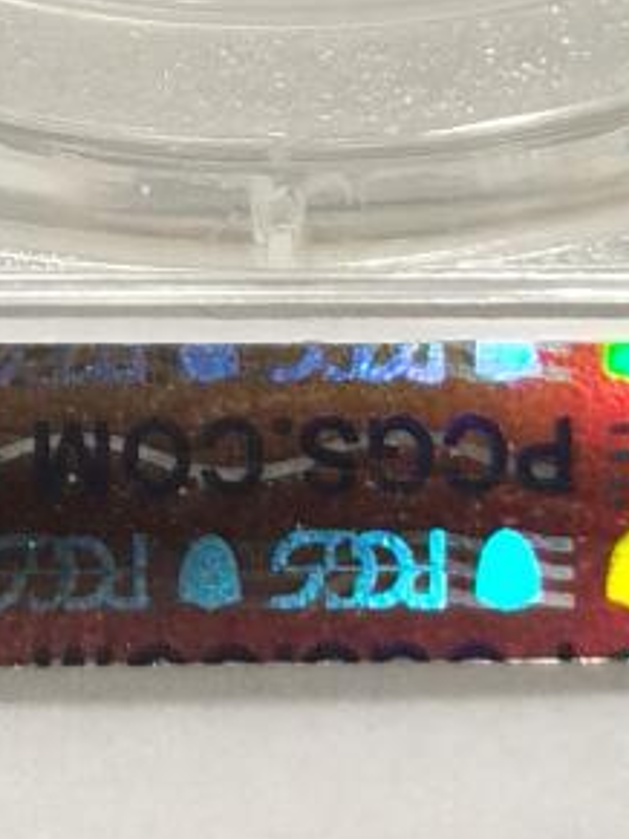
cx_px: 254
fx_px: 8098
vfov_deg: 5.9
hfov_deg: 4.4
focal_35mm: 334
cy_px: -522
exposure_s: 1/100
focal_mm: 5.56
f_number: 16
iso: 125
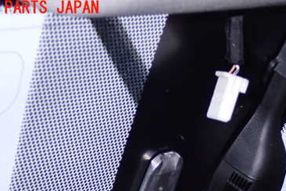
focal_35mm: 121
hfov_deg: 16.9
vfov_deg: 11.3
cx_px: 191
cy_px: 175
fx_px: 961
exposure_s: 1/60
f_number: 3.9
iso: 400
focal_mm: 12.73
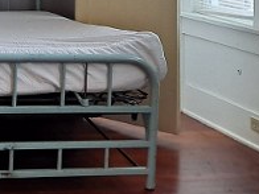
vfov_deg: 14.0
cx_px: -32
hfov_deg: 18.5
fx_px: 763
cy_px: -57
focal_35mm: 102
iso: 80
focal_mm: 4.6
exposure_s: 1/60
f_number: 2
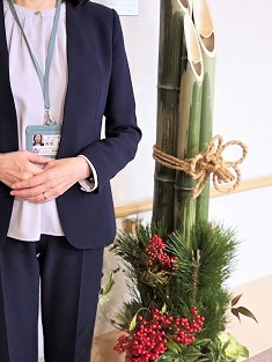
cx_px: 88
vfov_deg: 38.9
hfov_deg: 29.5
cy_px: 187
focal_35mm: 49
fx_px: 513
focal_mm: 5.4
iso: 125
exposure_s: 1/20
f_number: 1.8
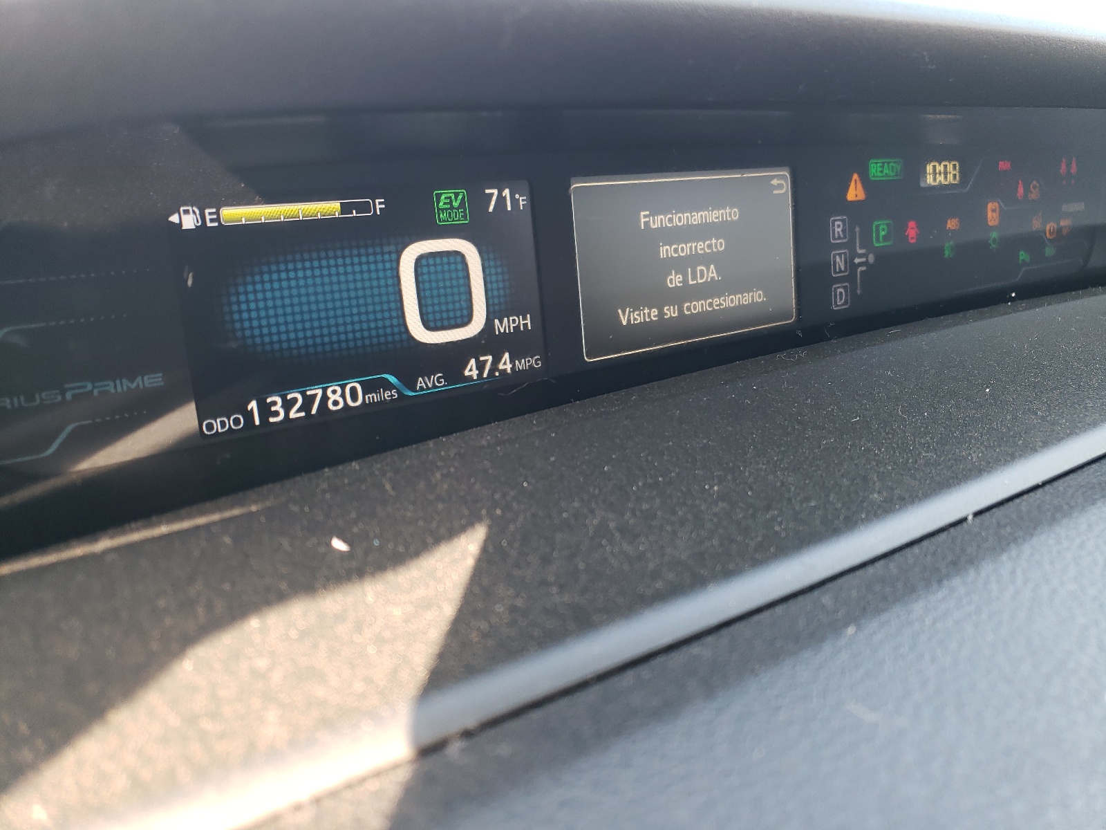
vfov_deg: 53.1
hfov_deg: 67.3
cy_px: 415
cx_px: 553
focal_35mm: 26
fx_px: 831
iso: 58
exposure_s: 1/50
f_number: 1.5
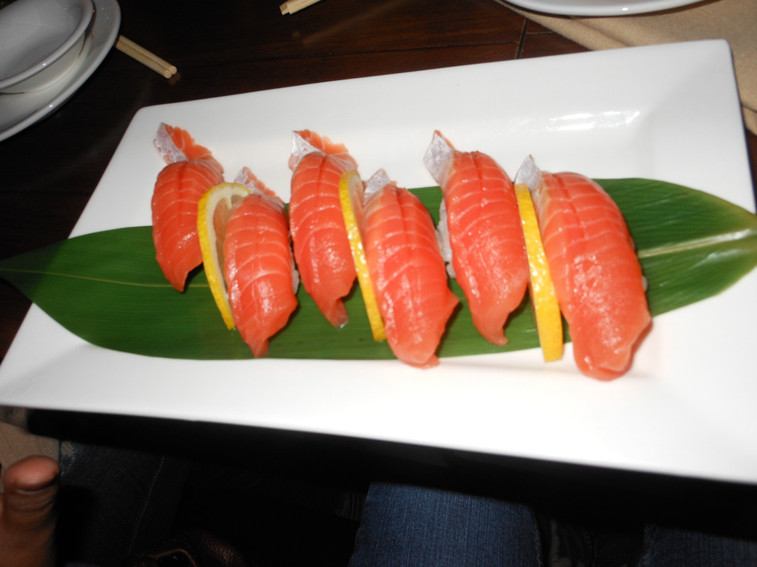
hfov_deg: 63.4
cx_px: 378
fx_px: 612
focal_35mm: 28
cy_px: 284
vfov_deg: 49.7
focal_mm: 5
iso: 80
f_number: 3.7
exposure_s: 1/25
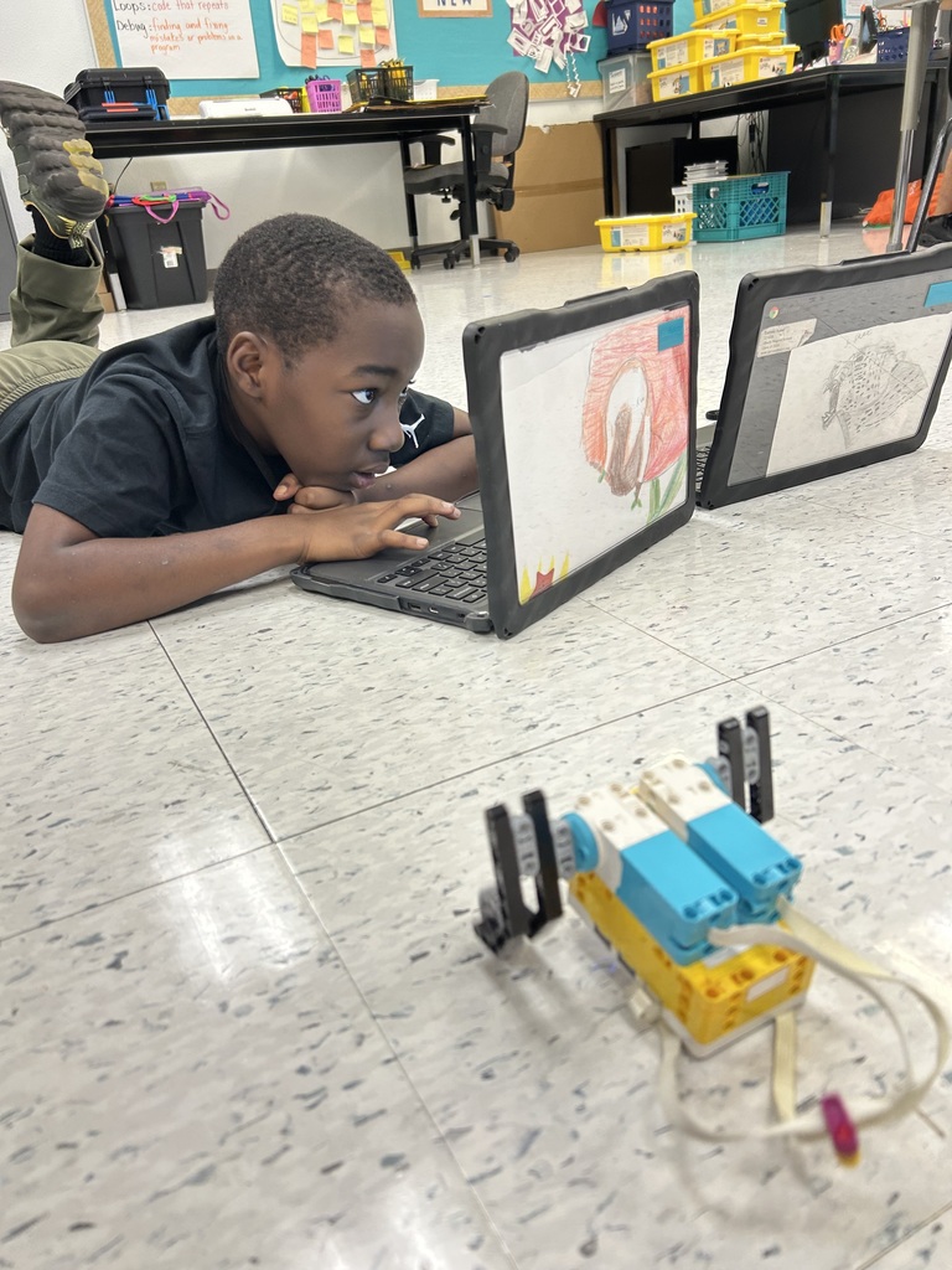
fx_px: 953
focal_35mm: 26
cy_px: 635
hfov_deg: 53.1
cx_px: 476
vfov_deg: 67.3
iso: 80
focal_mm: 5.7
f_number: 1.5
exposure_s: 1/60
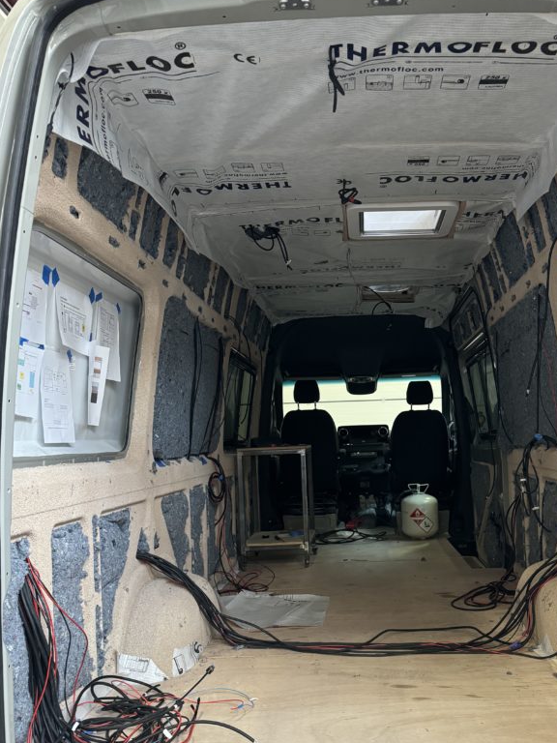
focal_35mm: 32
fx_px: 687
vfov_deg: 56.5
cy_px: 434
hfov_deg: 43.7
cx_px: 354
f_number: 1.78
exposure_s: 1/50
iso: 640
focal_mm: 6.76
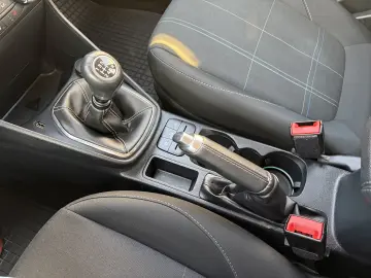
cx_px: 186
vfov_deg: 53.1
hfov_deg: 67.3
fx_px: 279
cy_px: 139
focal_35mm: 26
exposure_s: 1/60
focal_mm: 5.96
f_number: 1.6
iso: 400
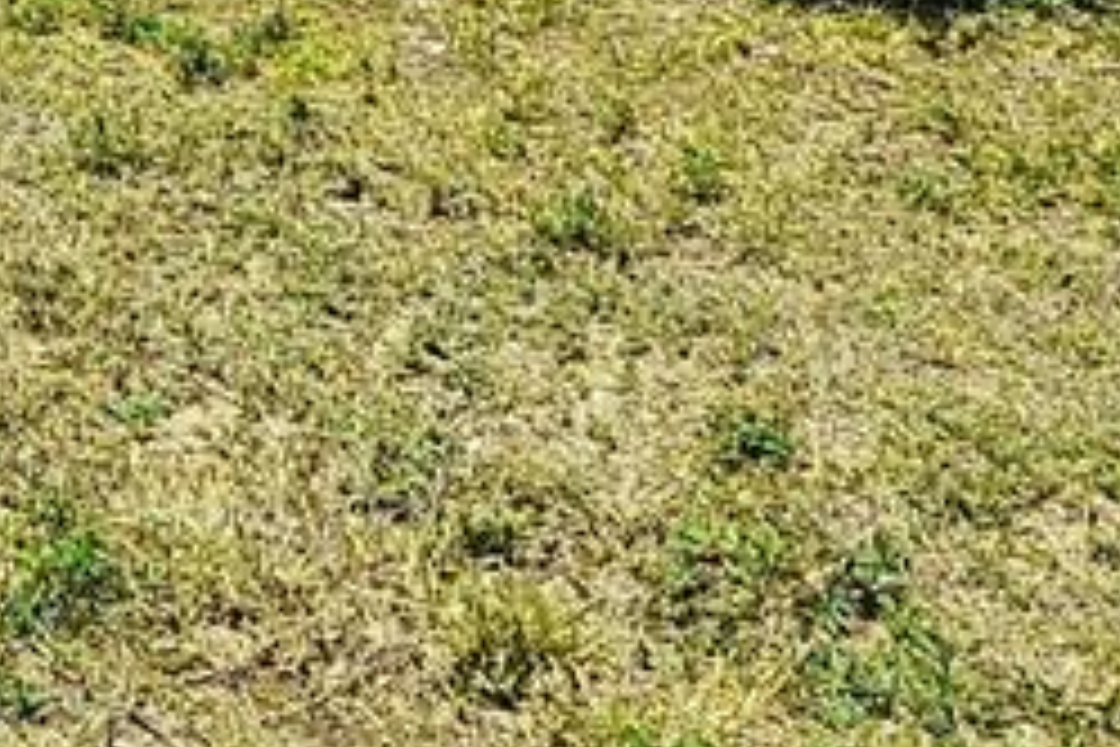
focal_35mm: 87
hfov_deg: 21.8
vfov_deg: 13.4
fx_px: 2706
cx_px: -198
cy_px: -752
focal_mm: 2.2
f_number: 2.2
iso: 50
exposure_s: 1/3333
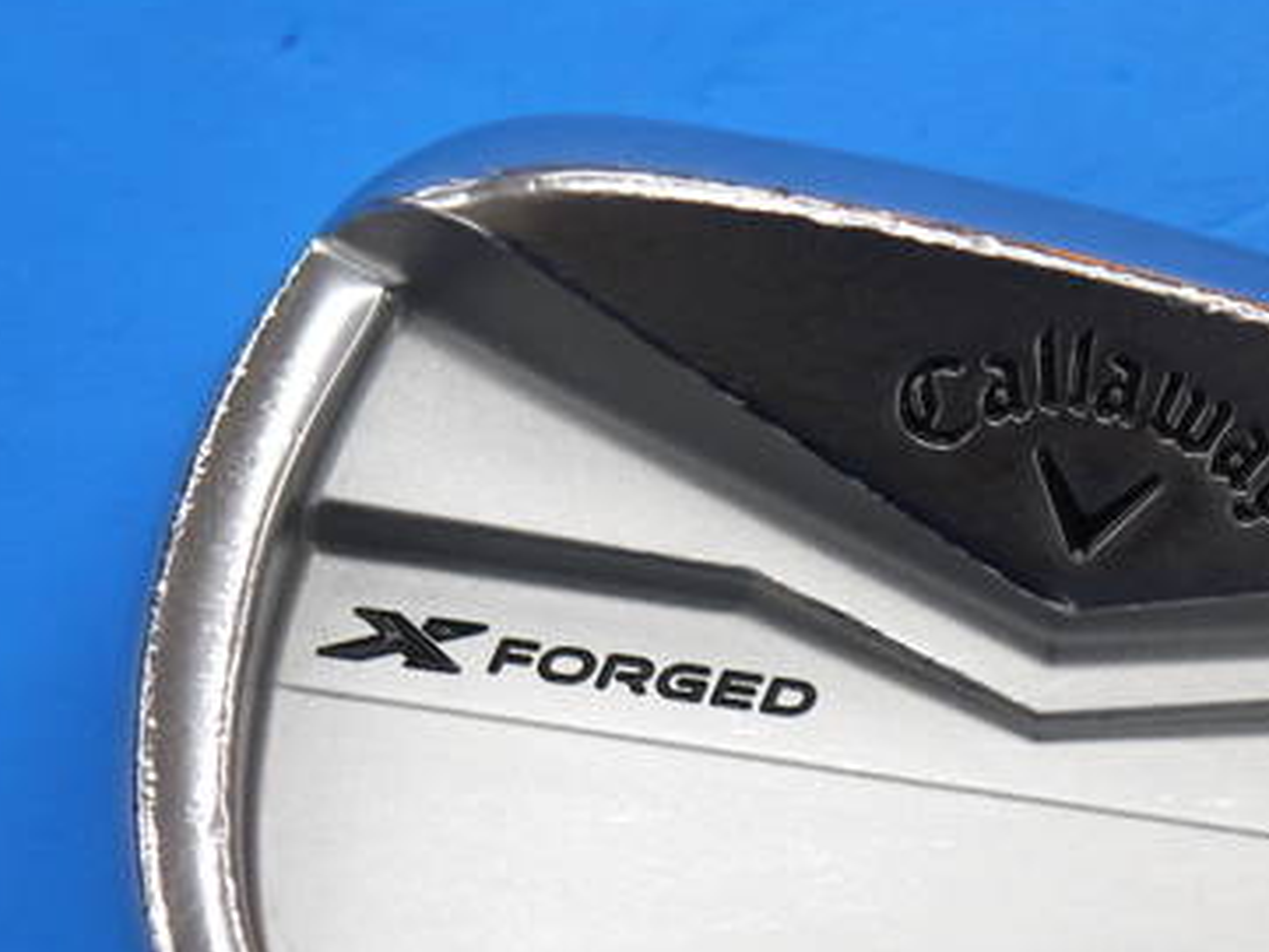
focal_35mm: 149
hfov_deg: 13.2
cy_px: 710
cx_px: 956
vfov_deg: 9.9
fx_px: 5464
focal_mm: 42
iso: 400
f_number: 5.6
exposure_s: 1/80
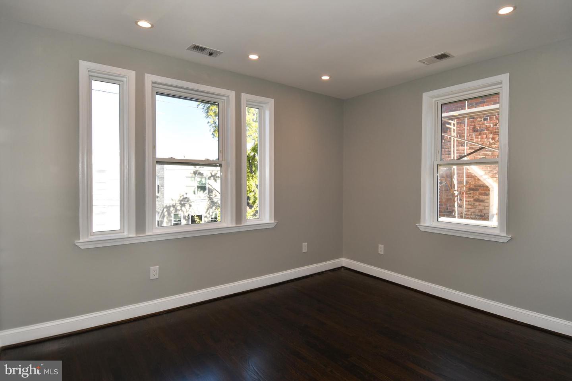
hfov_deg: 90.0
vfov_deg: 67.4
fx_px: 286
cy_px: 190
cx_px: 286
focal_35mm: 18
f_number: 5.6
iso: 125
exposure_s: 1/125
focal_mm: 12
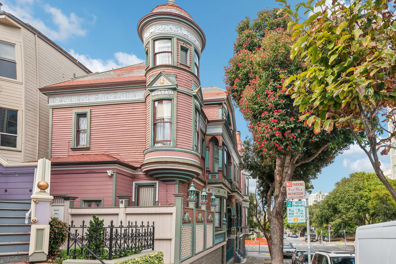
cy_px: 132
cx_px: 198
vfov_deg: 37.9
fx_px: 385
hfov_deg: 54.4
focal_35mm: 35
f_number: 1.4
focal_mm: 35
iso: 250
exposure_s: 1/50
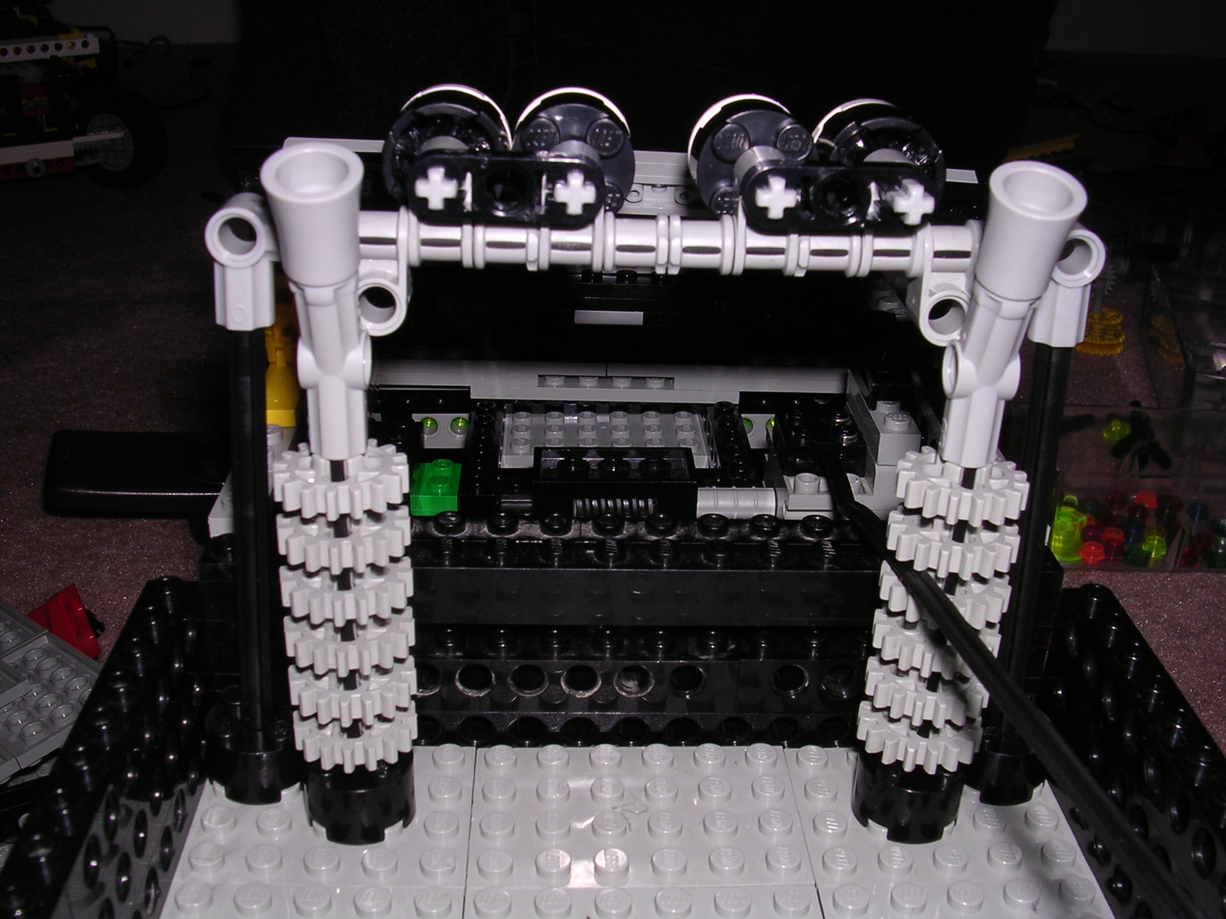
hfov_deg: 49.0
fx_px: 1346
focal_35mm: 38
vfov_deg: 37.7
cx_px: 613
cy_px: 460
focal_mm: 5.8
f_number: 5.6
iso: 100
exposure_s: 1/60.1
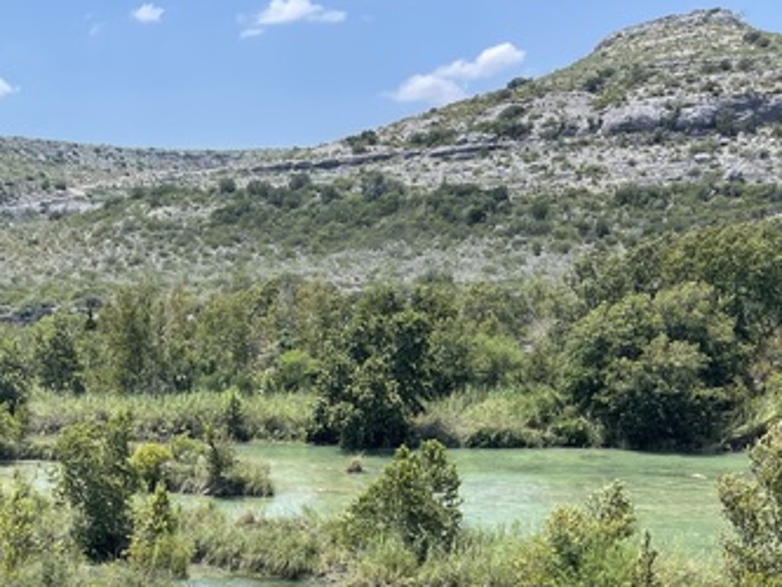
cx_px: 113
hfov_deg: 37.6
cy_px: 535
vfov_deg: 29.0
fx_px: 1085
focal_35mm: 48
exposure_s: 1/1795
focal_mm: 5.1
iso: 32
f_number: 1.6
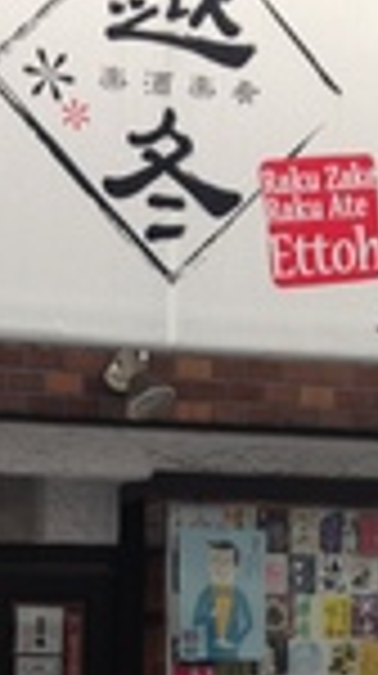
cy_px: 742
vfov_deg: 21.1
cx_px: 63
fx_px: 1716
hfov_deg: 12.5
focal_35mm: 96
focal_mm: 4.12
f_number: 2.4
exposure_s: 1/30
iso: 50
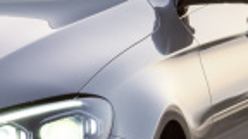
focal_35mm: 897
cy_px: 15
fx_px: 5899
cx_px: -64
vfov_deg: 1.4
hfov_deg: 2.4
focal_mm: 120
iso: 100
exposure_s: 3
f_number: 11
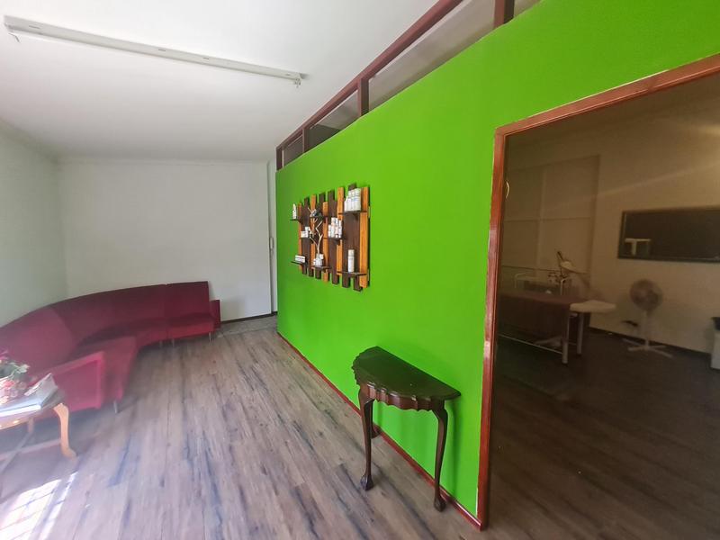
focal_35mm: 13
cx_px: 360
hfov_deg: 106.2
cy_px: 270
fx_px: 270
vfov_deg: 89.9
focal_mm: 1.74
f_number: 2.2
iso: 400
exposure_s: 1/60
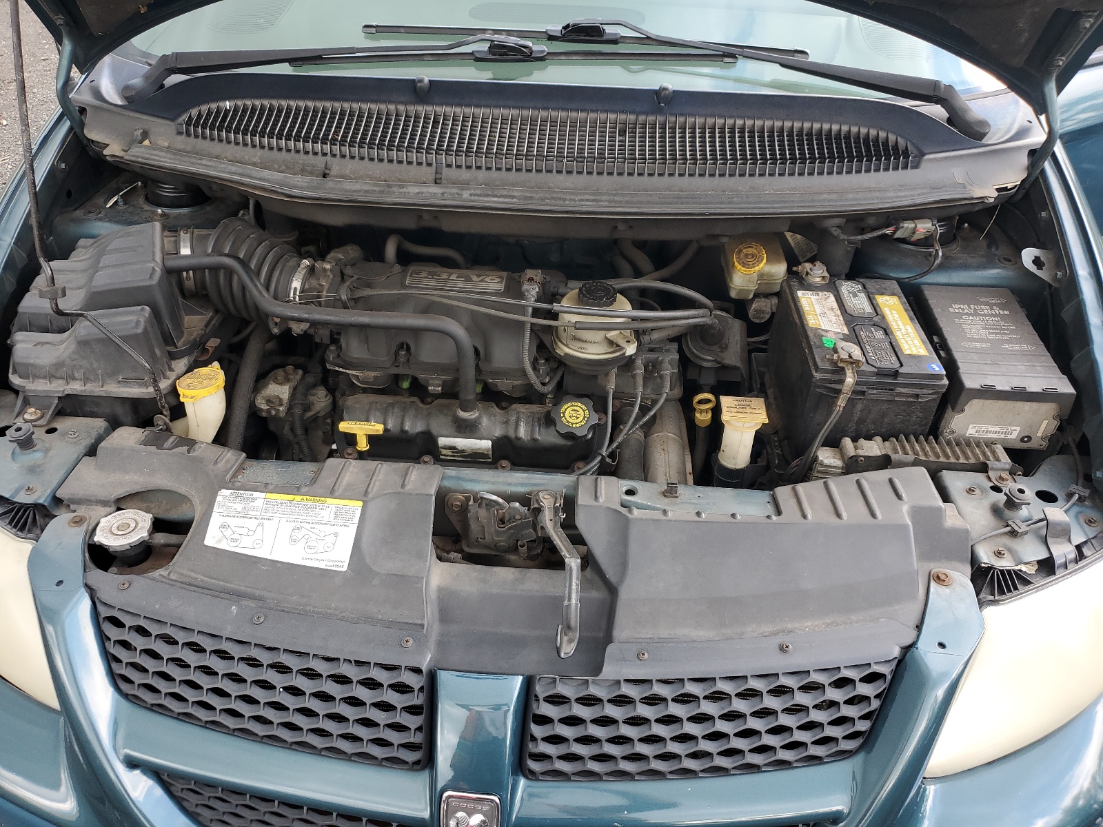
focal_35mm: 26
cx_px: 552
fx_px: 828
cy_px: 414
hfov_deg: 67.3
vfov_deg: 53.1
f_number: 1.5
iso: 50
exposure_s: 1/141
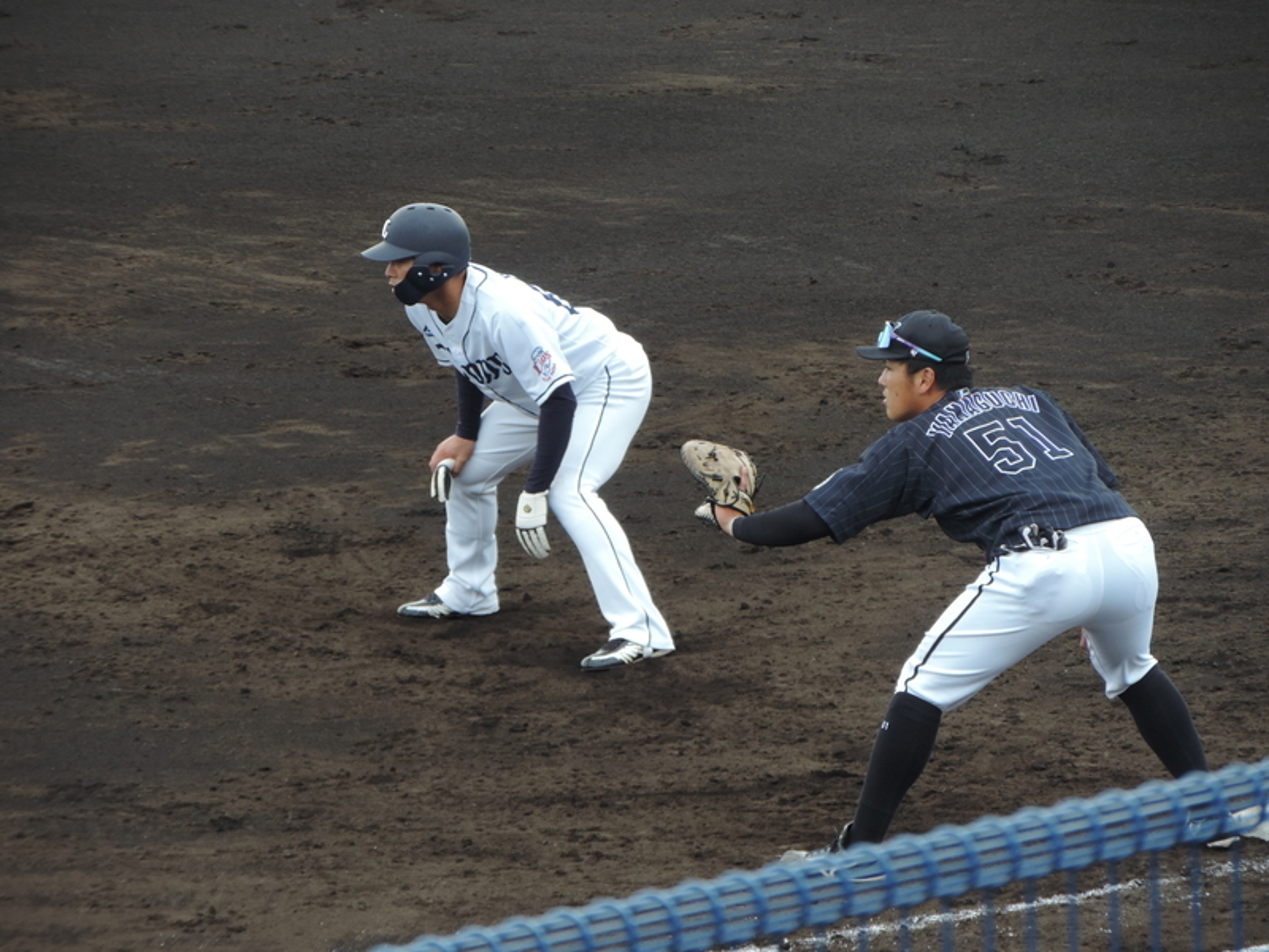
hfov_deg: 4.2
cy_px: 476
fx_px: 17230
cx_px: 634
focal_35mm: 470
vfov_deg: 3.2
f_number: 4.9
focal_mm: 83.8
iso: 200
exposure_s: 1/250
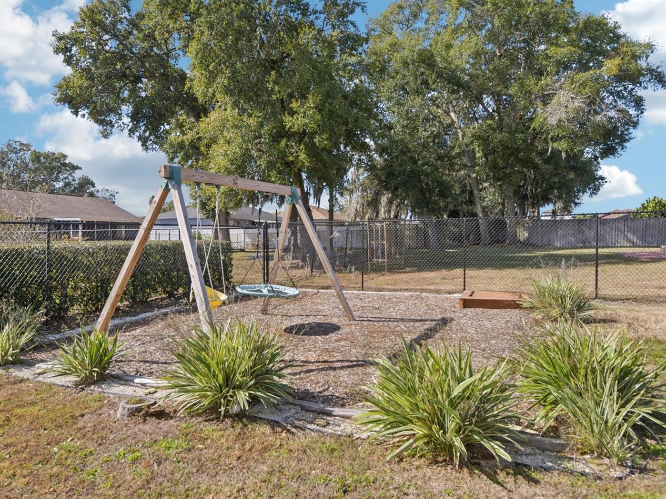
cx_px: 321
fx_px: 423
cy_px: 253
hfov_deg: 76.3
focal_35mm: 22
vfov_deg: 61.1
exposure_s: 1/800
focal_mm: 20
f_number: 8
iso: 400
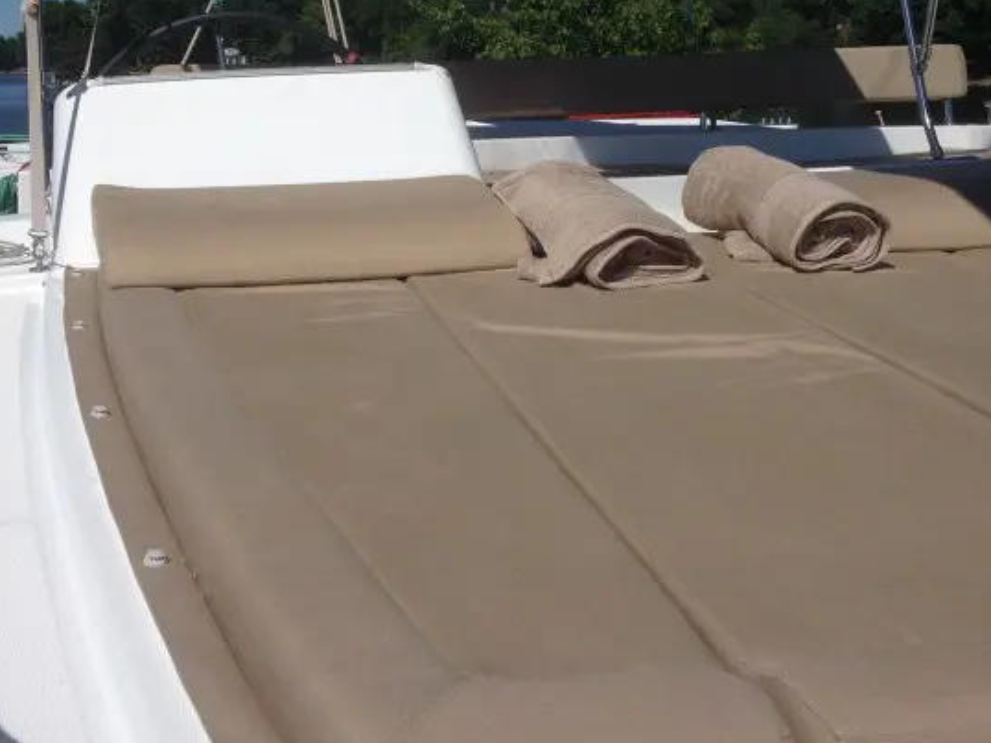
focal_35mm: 52
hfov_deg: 36.8
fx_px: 1488
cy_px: 234
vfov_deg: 27.8
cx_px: 466
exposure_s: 1/7576
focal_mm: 4.28
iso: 64
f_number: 2.4
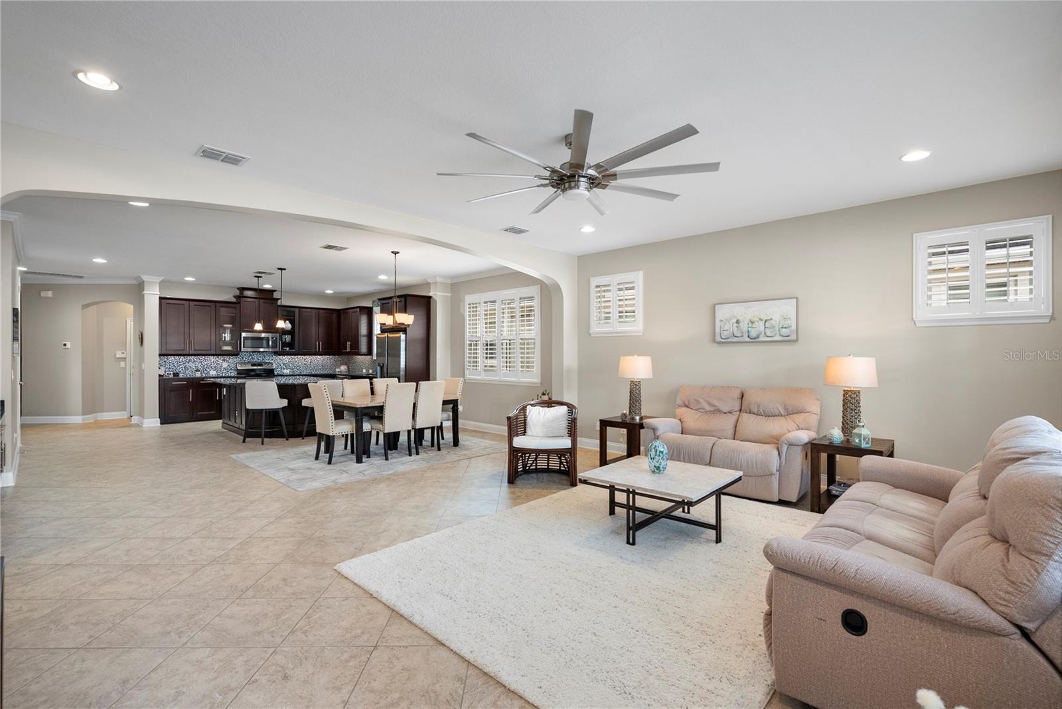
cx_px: 531
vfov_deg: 73.8
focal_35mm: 16
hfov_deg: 96.7
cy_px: 354
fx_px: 472
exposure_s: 1/13
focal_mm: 16
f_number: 8
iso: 1600
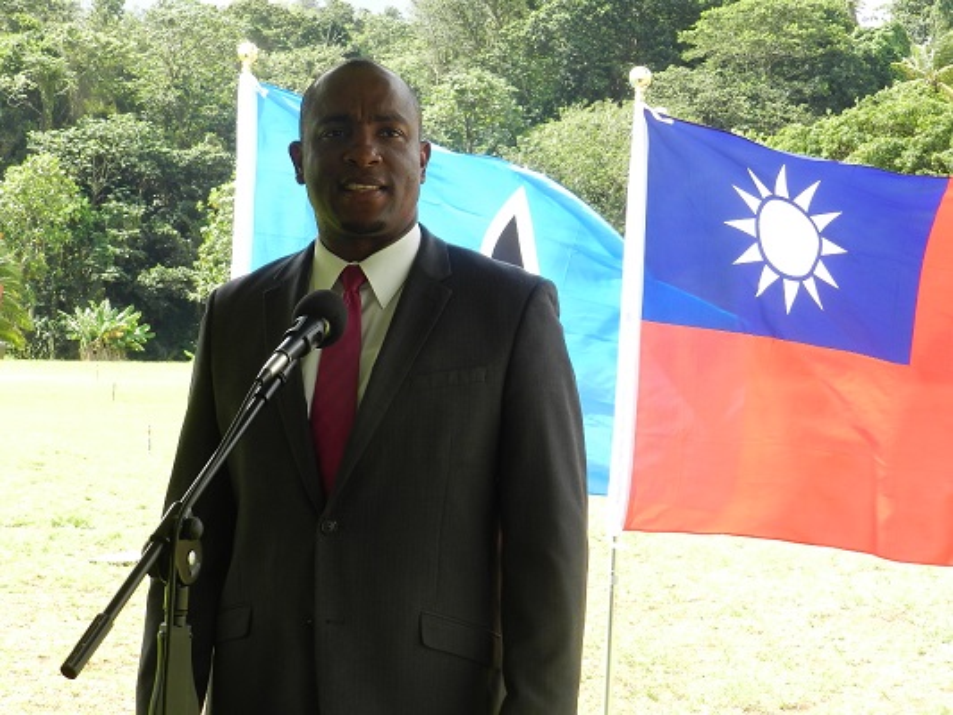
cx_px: 476
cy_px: 358
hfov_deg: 32.2
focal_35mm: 60
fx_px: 1652
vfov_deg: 24.4
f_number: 4.6
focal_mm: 10.7
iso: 160
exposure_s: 1/200
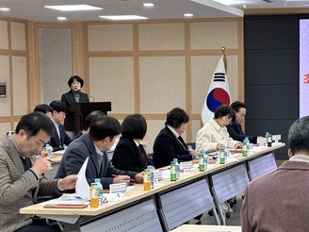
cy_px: 151
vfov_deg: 15.5
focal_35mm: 95
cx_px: 240
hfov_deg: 20.5
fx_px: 848
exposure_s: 1/60
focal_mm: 5.96
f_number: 1.6
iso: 40
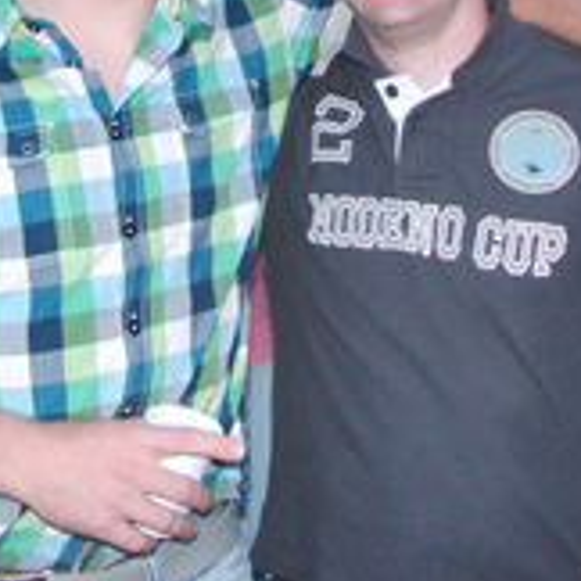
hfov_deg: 24.3
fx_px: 1348
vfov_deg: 22.9
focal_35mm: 71
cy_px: -52
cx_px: 233
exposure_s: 1/60
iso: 400
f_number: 2.8
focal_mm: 4.6
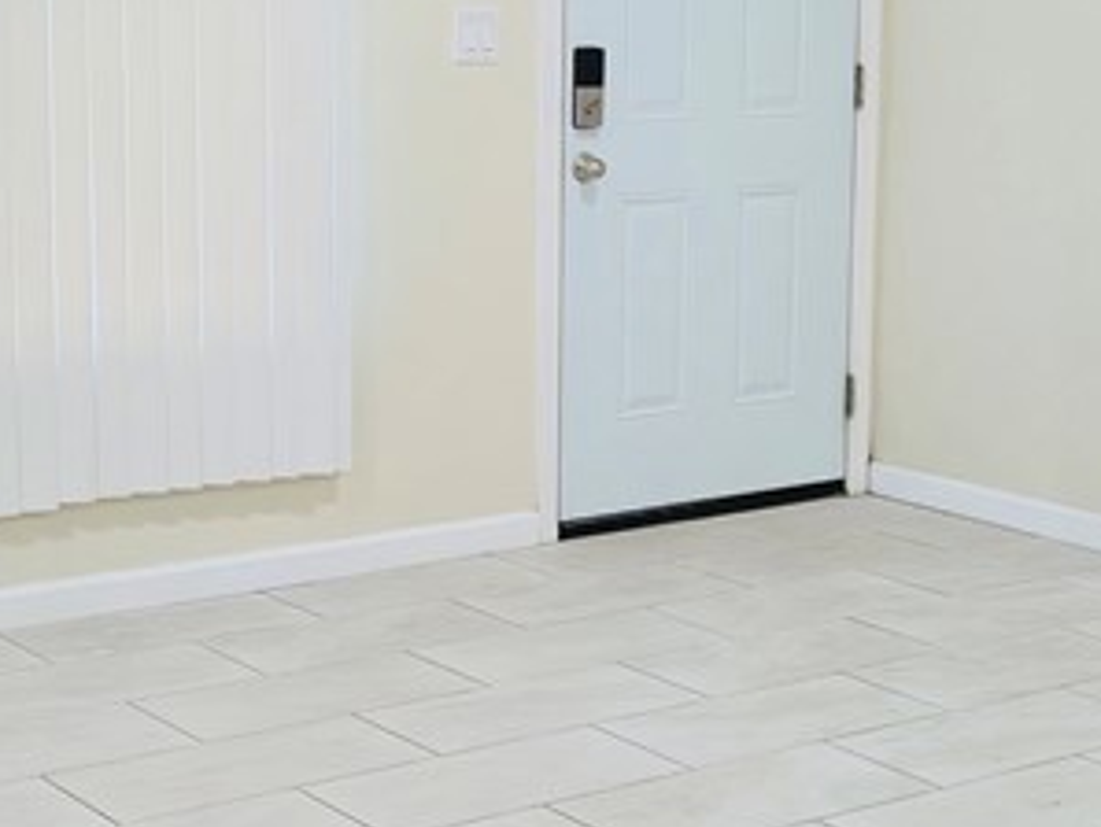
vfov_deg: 18.7
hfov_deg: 24.7
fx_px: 2515
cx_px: 587
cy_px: 336
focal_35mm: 79
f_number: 1.8
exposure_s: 1/60
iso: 200
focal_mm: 5.4
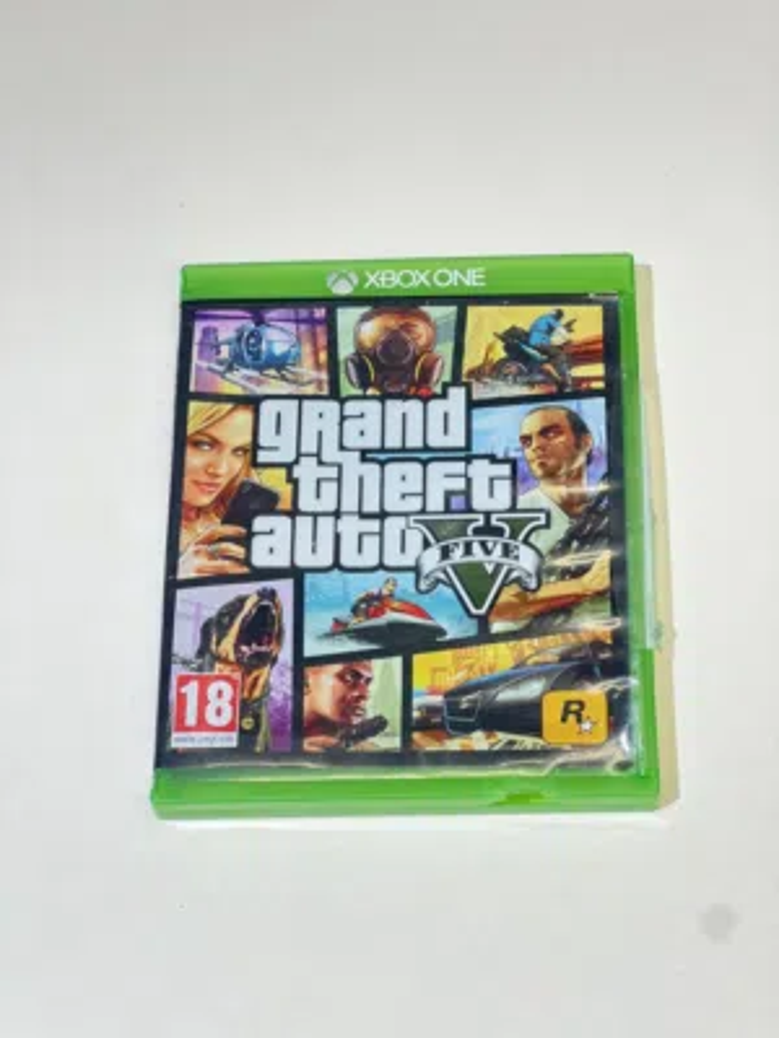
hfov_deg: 19.1
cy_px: 519
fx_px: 2310
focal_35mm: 77
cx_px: 390
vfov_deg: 25.3
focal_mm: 9
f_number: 2.8
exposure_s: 1/100
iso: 200
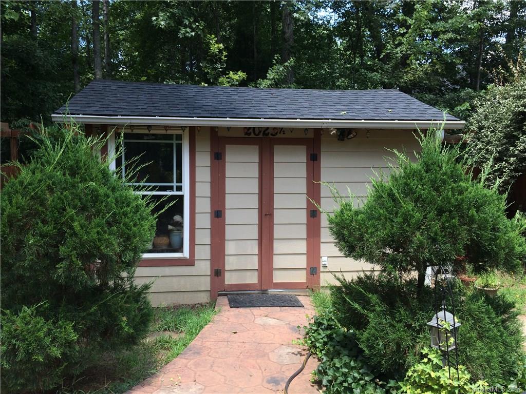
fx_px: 441
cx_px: 263
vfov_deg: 48.2
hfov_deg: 61.7
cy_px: 197
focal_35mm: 29
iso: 32
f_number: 2.2
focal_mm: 4.15
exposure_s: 1/363
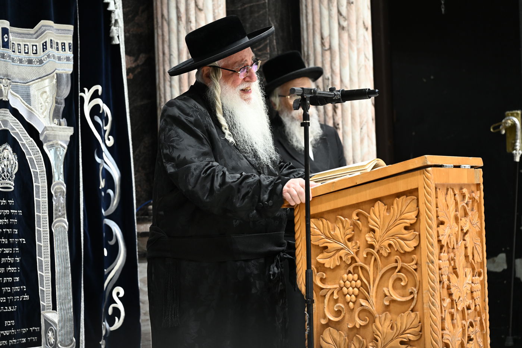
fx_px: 1740
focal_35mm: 120
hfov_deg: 17.1
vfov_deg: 11.4
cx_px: 261
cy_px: 174
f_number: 4
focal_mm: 120
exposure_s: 1/100
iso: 2500
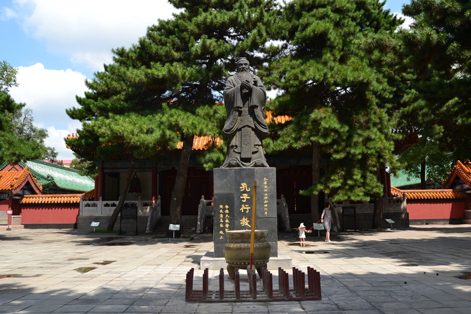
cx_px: 236
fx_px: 451
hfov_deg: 55.1
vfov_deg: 38.3
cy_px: 157
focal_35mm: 34
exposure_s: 1/320
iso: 400
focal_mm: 23
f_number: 10
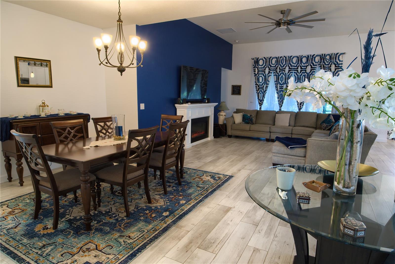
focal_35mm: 21
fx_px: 230
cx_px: 198
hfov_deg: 81.2
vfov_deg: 59.5
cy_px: 132
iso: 1600
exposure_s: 1/15
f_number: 6.7
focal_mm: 14
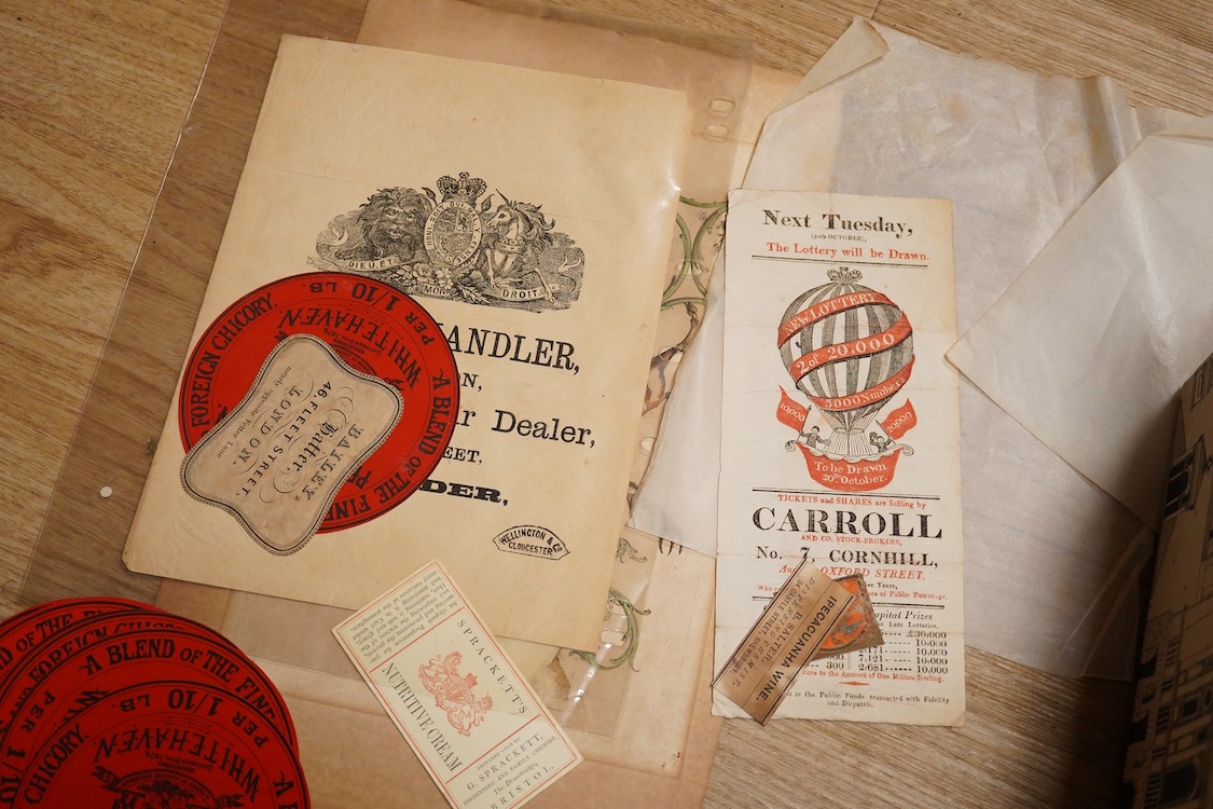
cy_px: 404
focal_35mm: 45
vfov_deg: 29.9
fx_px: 1516
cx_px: 606
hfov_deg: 43.6
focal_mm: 30
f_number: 3.5
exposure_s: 1/320
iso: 2500
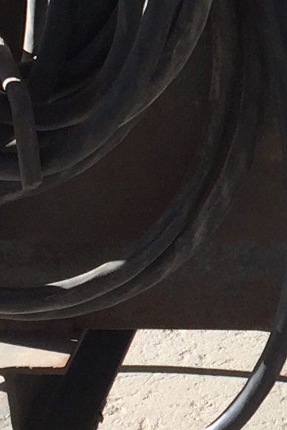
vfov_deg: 12.2
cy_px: 126
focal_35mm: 168
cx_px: 583
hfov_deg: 7.8
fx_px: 2008
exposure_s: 1/608
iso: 32
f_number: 2.2
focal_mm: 4.15
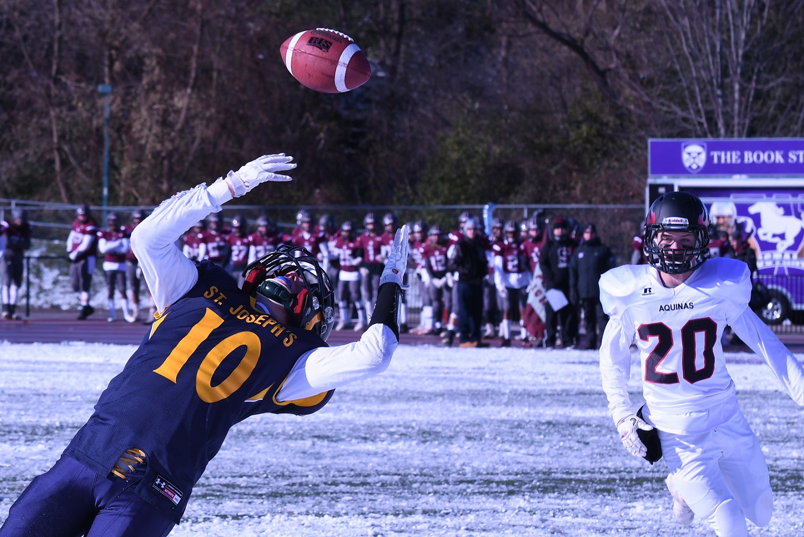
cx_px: 402
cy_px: 268
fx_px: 3016
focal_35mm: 135
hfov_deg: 15.2
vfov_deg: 10.2
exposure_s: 1/1000
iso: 200
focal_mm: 90
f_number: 7.1
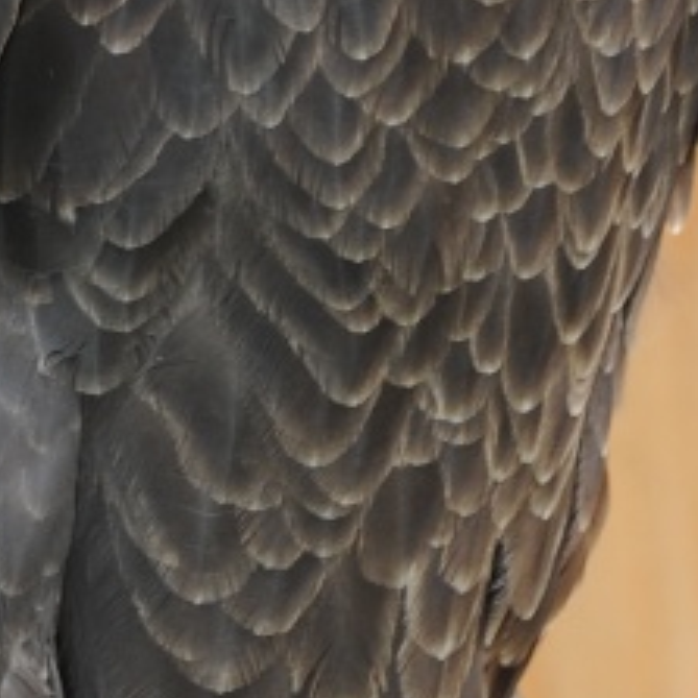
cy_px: -366
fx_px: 27809
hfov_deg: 1.4
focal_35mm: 1219
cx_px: 174
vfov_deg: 1.4
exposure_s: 1/60
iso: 200
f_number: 5.6
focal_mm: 200
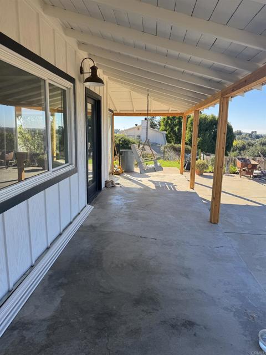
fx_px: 246
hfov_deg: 56.8
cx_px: 133
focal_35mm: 24
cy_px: 178
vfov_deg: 71.6
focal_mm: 6.76
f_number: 1.78
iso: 80
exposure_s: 1/1215
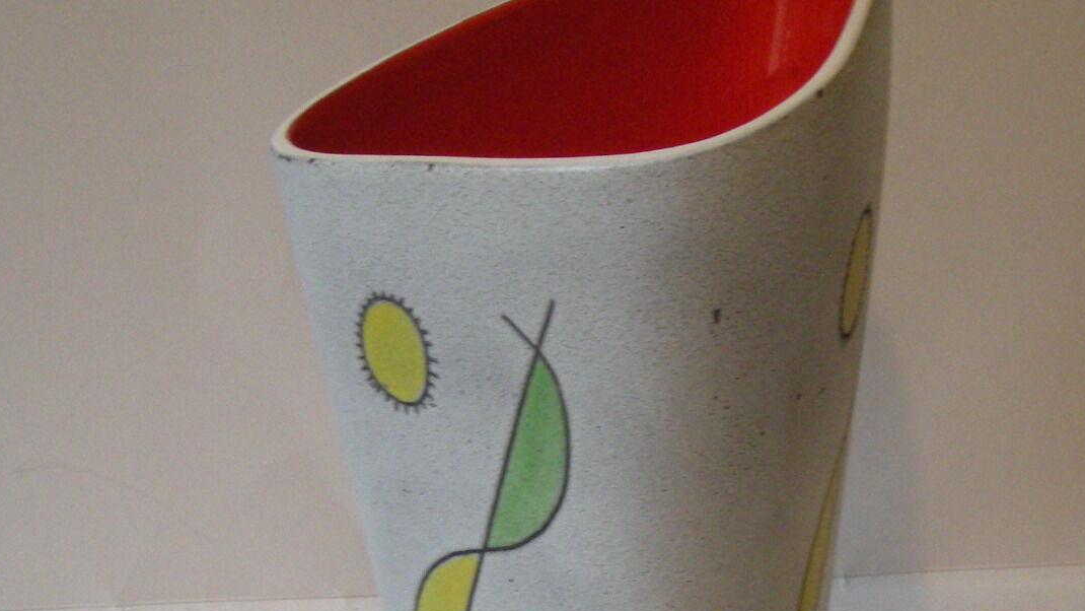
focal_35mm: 73
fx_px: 2100
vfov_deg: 16.5
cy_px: 455
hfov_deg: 28.9
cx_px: 624
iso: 259
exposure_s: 1/53.3
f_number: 2.8
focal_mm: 5.7
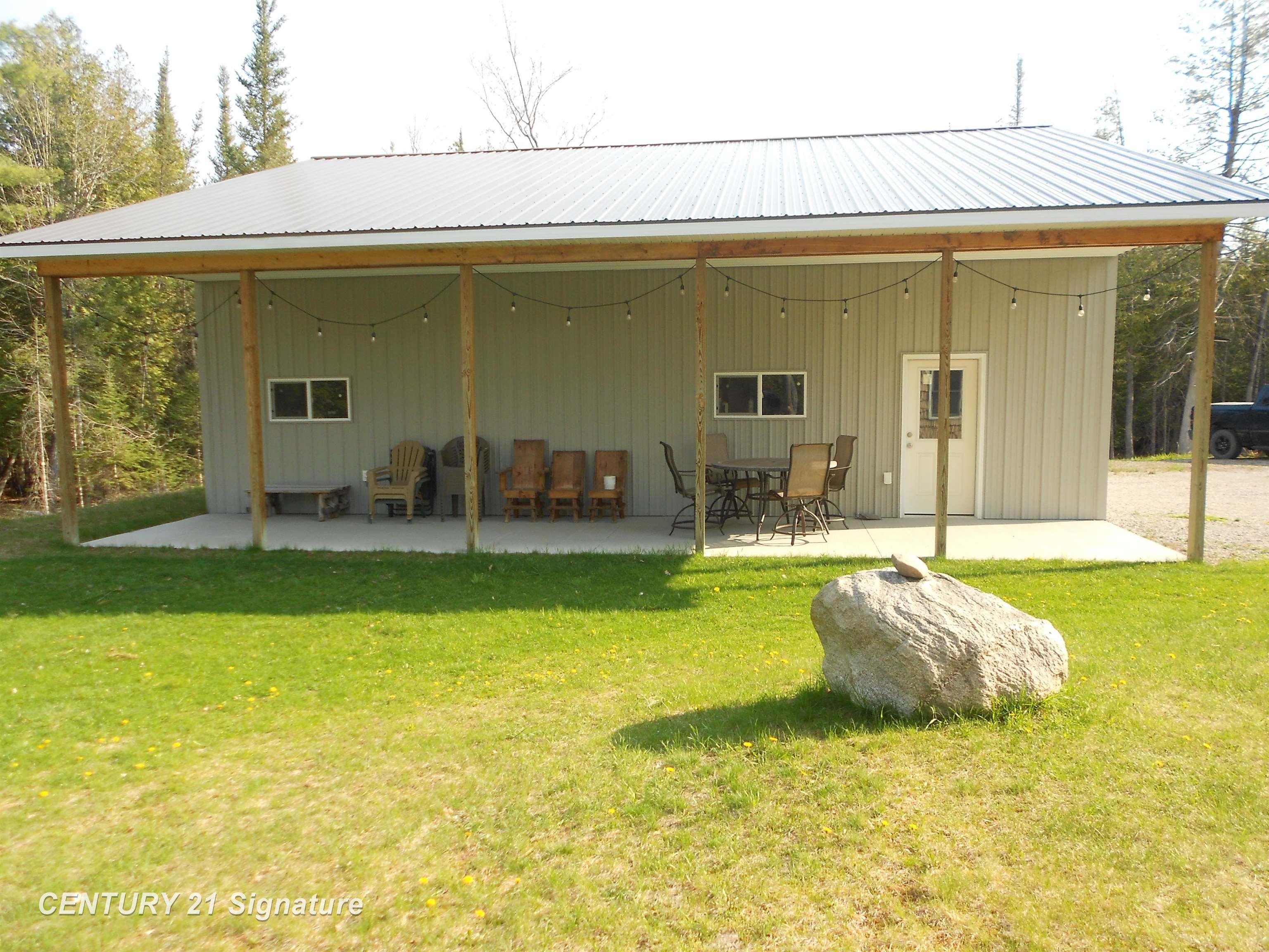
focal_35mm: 26
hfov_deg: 67.3
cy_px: 476
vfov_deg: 53.1
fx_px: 953
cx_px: 634
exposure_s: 1/250
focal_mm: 4.6
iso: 80
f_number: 3.2
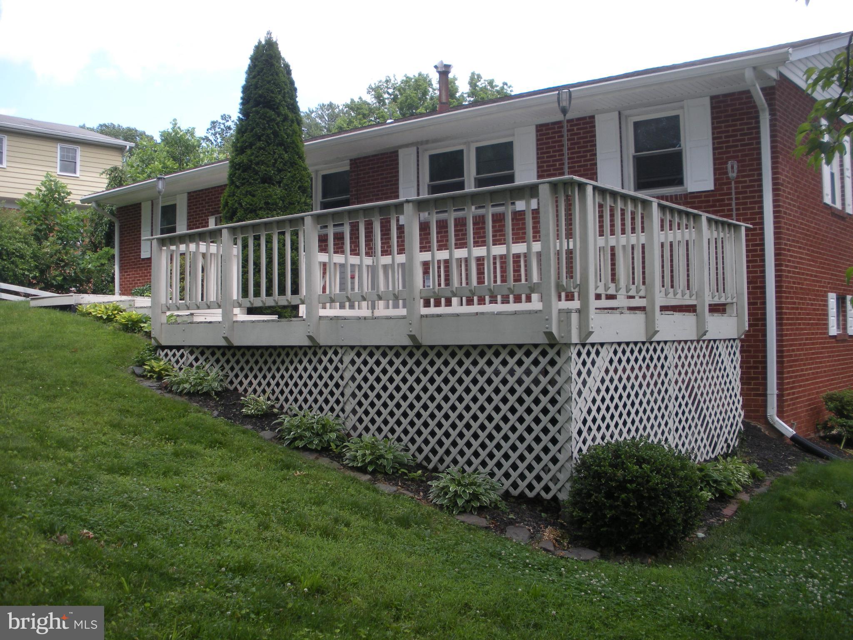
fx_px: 887
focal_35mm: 36
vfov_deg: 39.7
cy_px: 320
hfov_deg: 51.4
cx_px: 426
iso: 64
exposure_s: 1/175
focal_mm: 6.3
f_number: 3.5
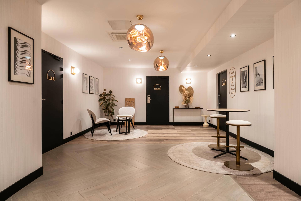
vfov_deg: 59.5
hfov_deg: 81.2
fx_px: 176
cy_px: 100
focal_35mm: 21
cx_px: 150
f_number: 9
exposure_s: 1.5
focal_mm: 13.9
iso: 80
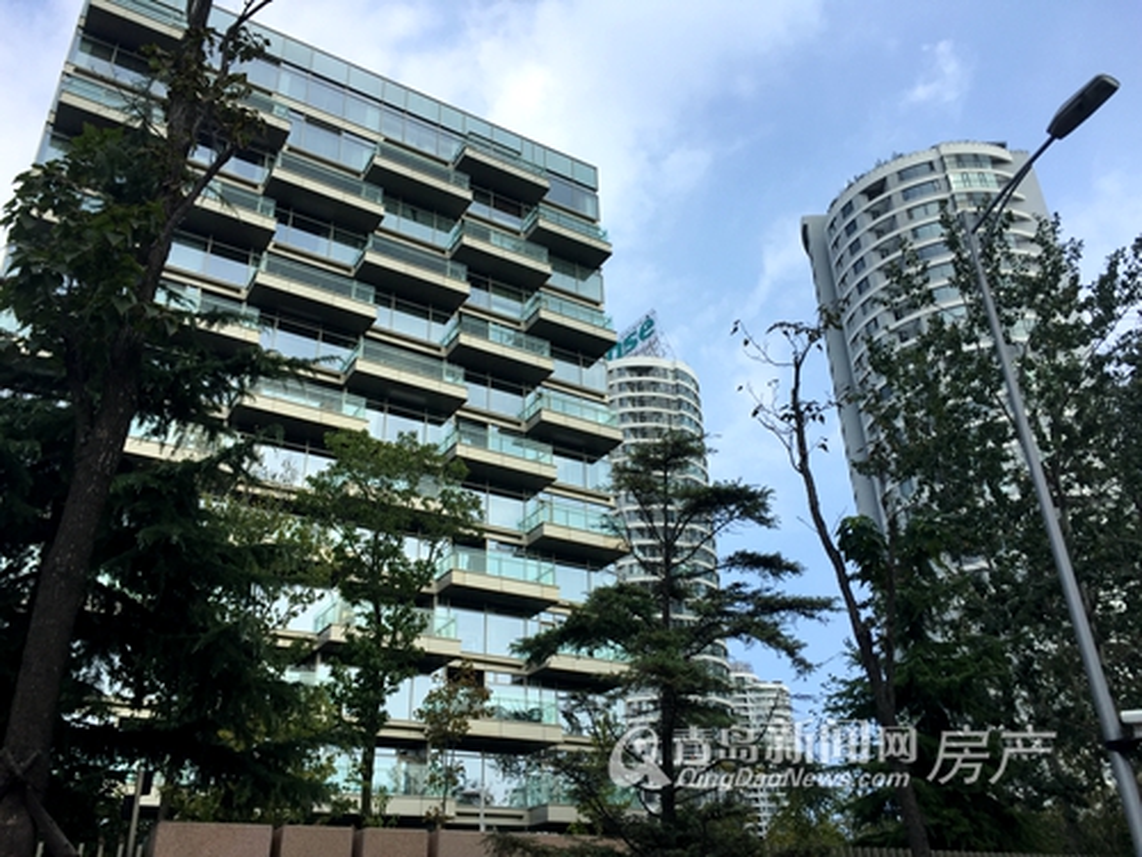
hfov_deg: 61.7
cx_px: 571
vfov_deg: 48.2
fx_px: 957
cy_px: 428
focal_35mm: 29
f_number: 2.2
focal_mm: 4.15
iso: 32
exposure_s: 1/1464
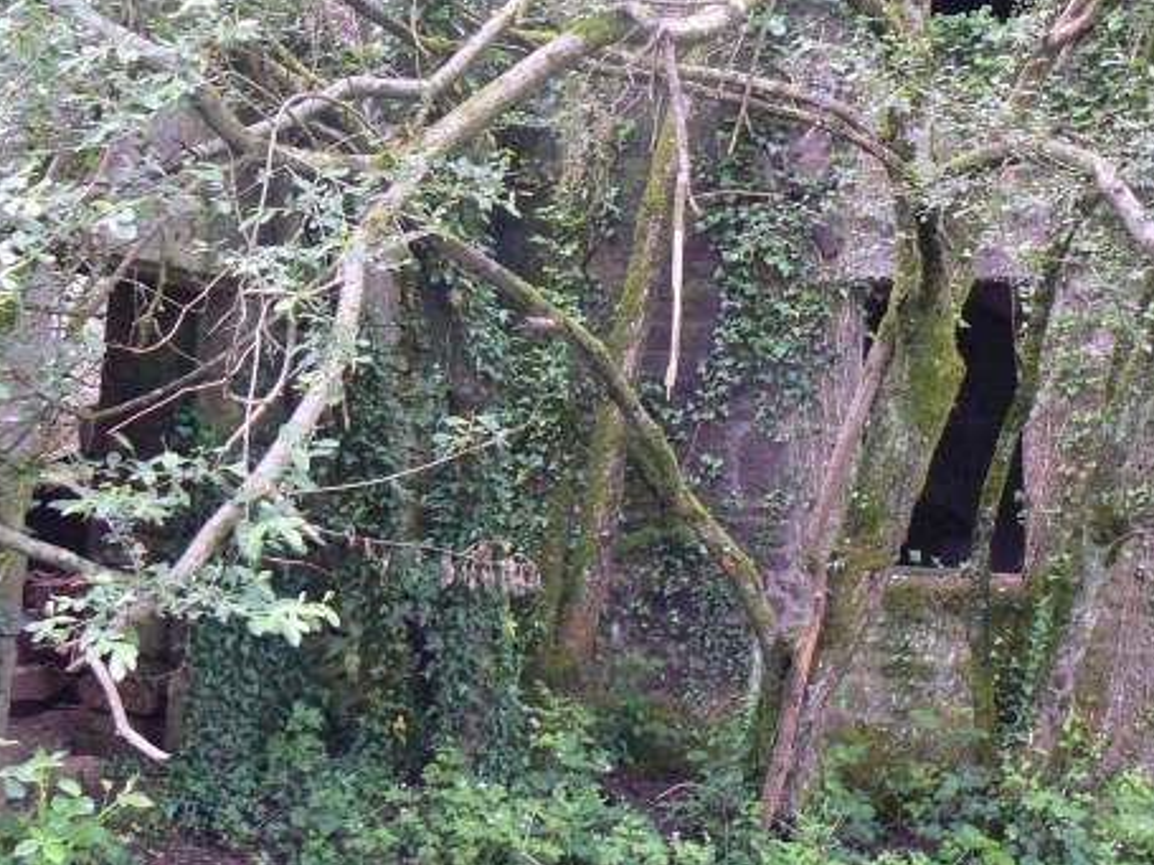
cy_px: 261
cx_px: 599
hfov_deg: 35.5
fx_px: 1800
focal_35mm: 54
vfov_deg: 26.8
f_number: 2.8
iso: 200
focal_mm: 6
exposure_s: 1/15
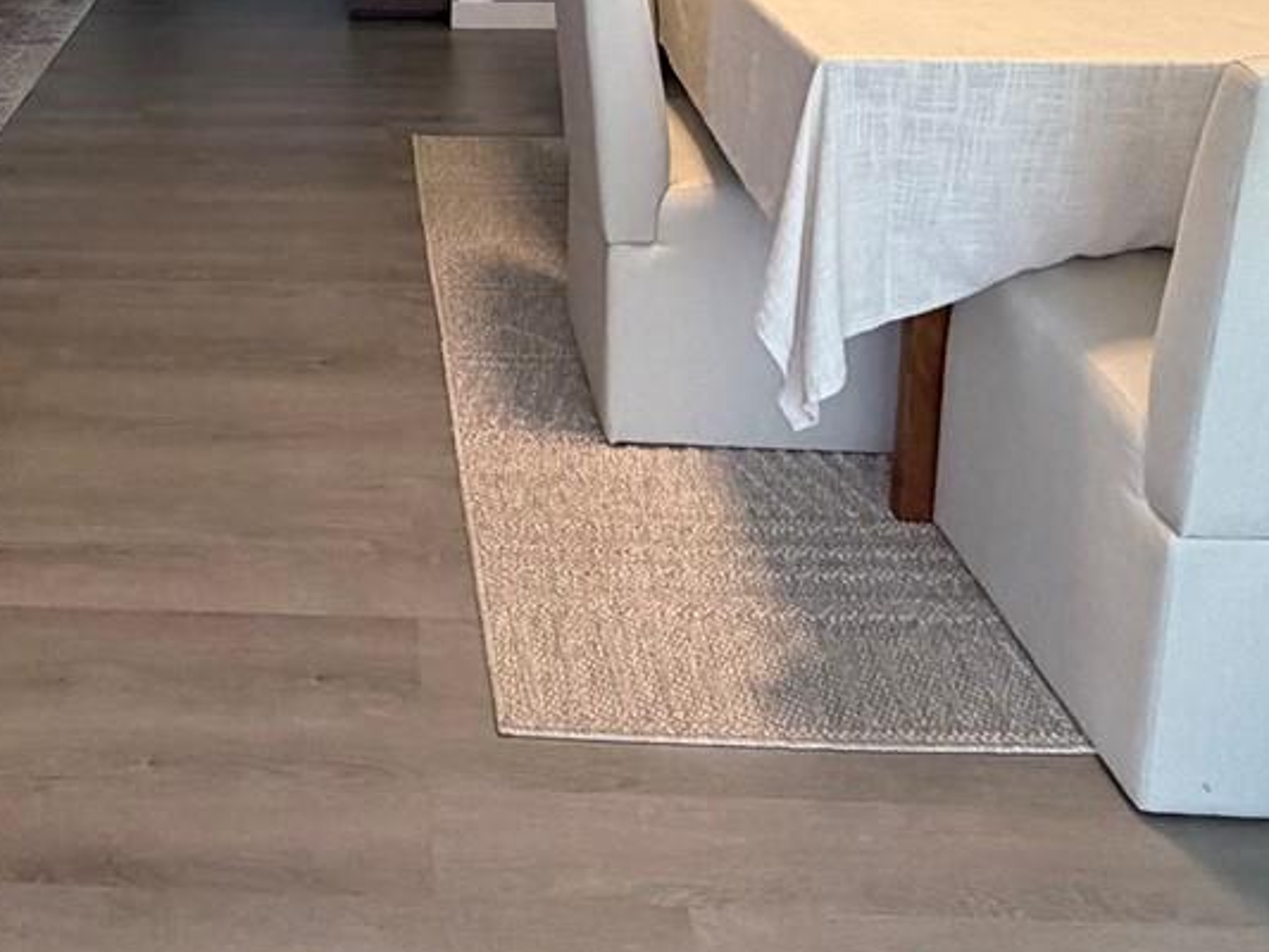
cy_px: -102
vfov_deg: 30.6
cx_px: 288
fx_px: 1540
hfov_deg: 43.1
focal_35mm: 42
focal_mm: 2.22
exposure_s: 1/60
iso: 320
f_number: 2.2
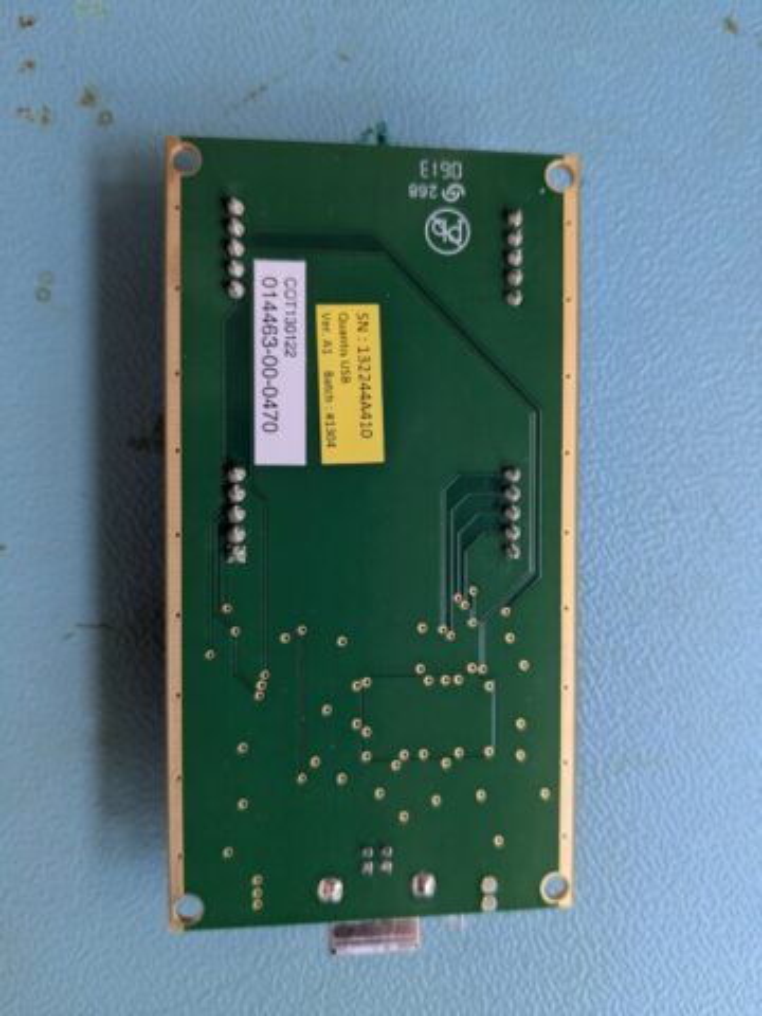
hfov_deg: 51.4
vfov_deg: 65.3
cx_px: 381
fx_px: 792
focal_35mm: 27
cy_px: 508
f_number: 1.73
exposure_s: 1/33.3
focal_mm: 4.38
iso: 128
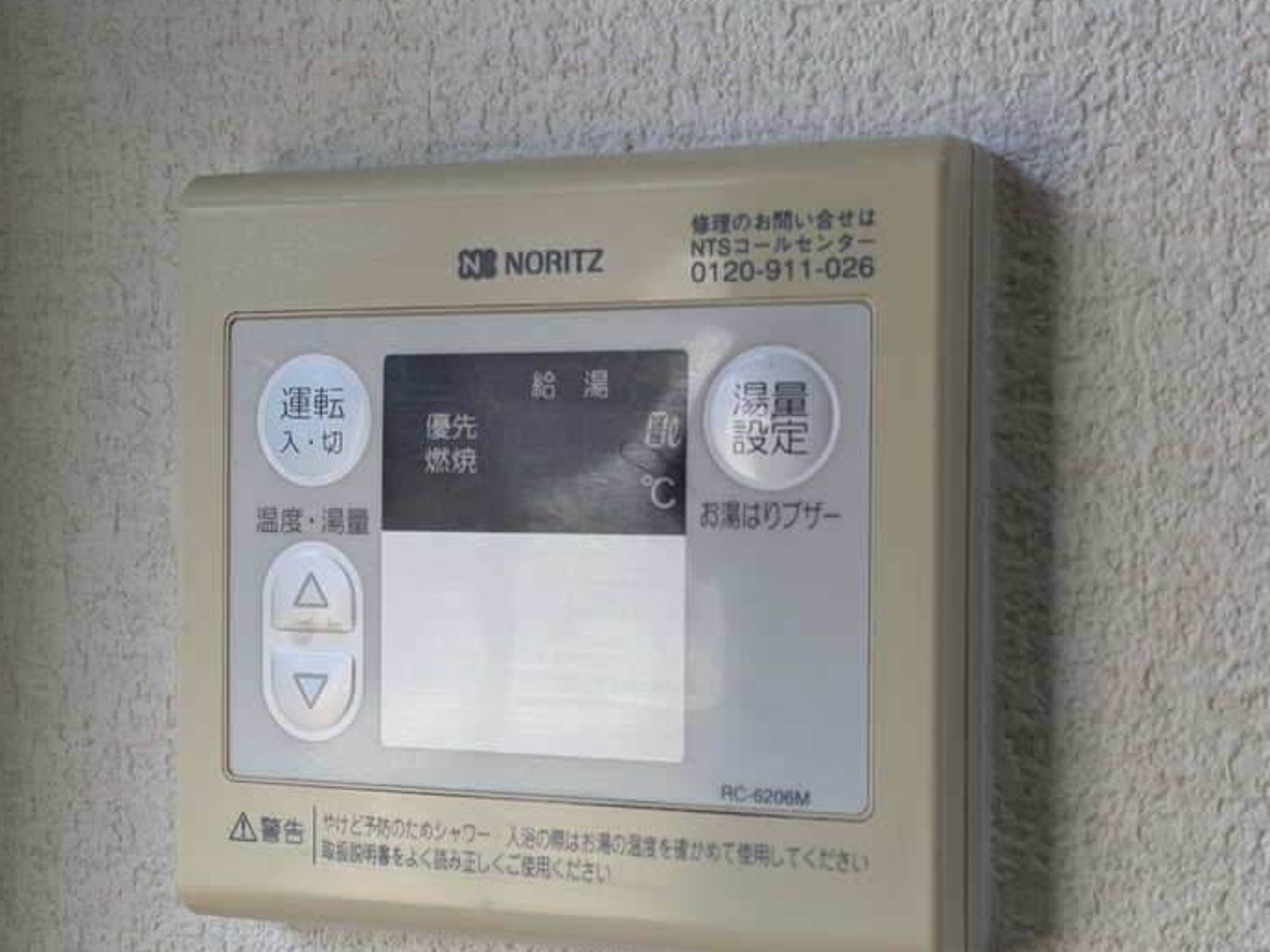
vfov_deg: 20.7
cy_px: 532
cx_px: 563
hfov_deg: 27.4
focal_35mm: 71
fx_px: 2604
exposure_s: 1/120
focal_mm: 5.43
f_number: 1.89
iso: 58
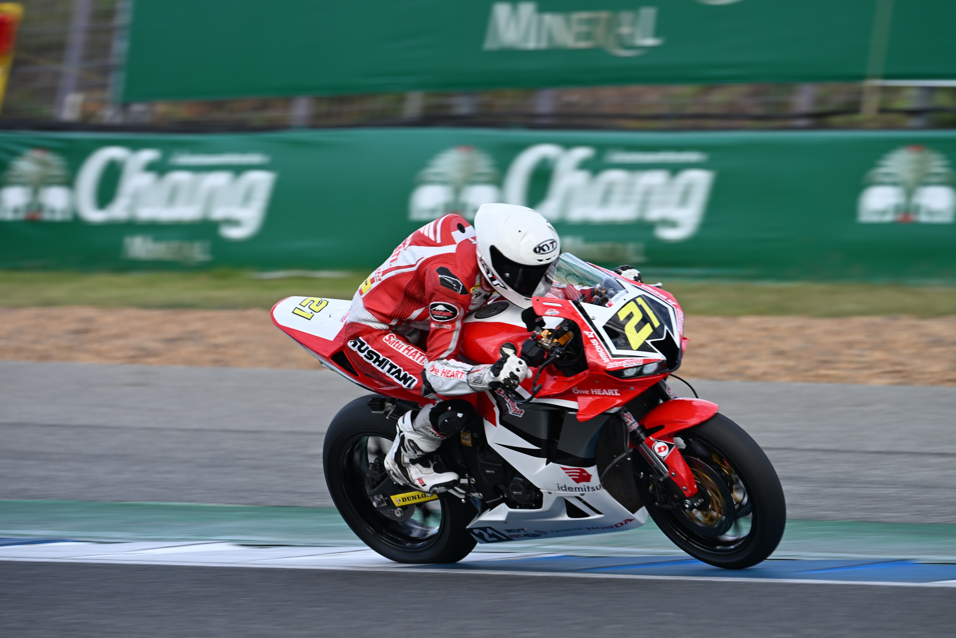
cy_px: 319
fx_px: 10096
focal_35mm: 380
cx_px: 478
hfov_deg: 5.4
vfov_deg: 3.6
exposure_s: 1/501
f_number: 7.1
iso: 400
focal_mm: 380
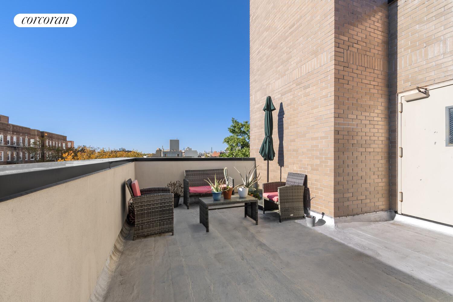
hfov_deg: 100.4
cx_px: 226
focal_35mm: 15
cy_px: 151
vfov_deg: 77.3
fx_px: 189
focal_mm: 10
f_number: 11
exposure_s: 1/60
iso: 200
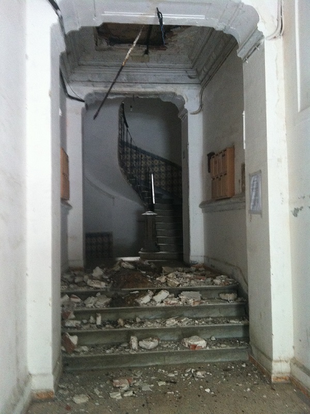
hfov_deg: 40.6
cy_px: 207
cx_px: 155
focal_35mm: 35
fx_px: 419
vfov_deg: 52.7
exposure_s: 1/15
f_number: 2.8
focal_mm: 3.85
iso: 320
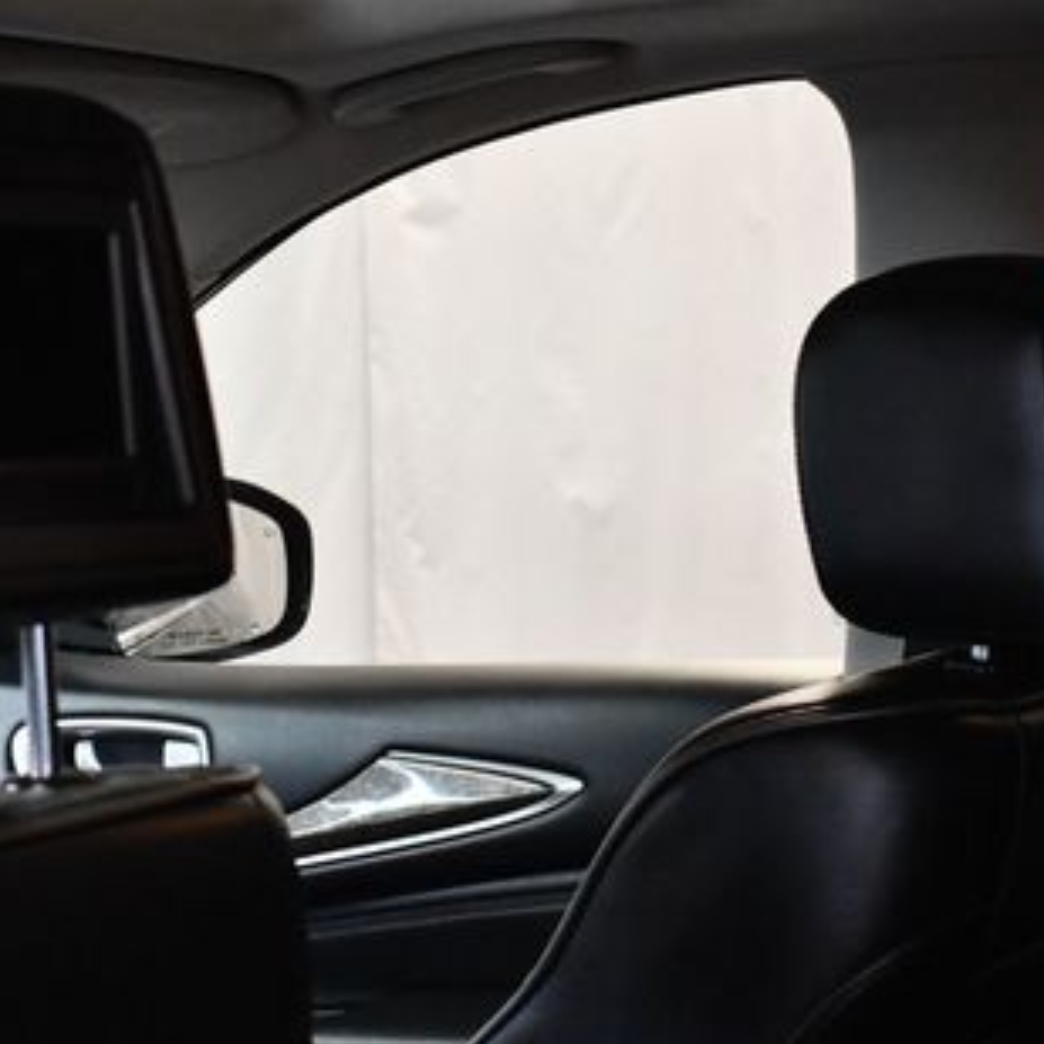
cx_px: 426
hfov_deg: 18.3
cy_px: 557
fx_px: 3242
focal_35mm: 95
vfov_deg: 18.3
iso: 3200
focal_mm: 27
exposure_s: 1/100
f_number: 4
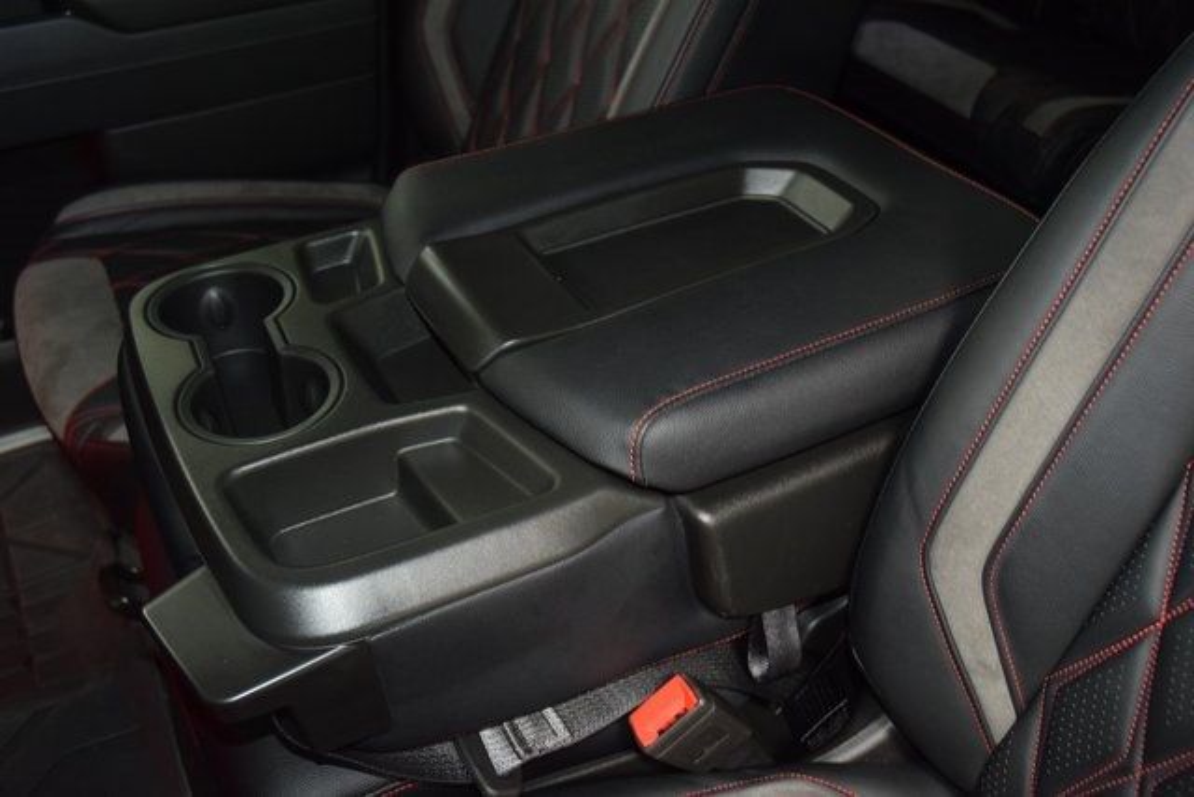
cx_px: 597
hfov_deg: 51.3
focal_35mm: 38
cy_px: 398
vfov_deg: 35.5
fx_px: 1244
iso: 2000
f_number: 3.8
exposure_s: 1/50
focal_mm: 25
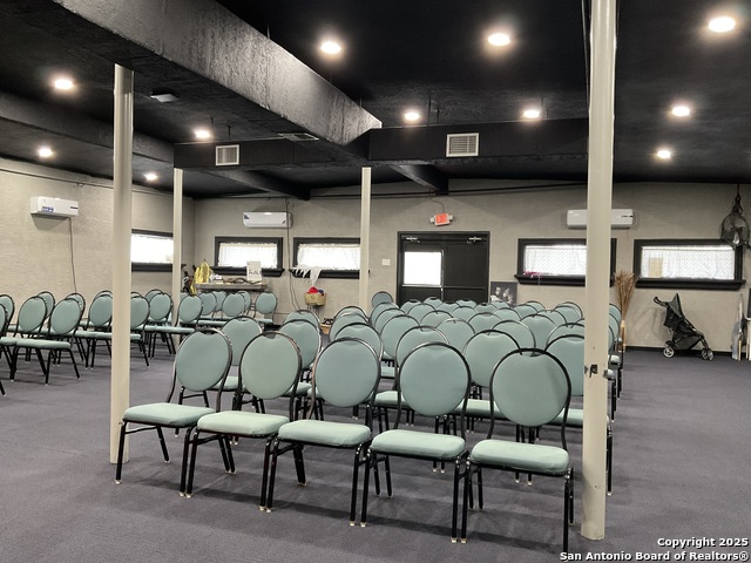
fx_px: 629
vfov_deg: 48.2
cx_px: 376
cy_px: 282
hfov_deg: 61.7
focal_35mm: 29
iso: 250
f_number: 1.8
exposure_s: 1/30
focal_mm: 3
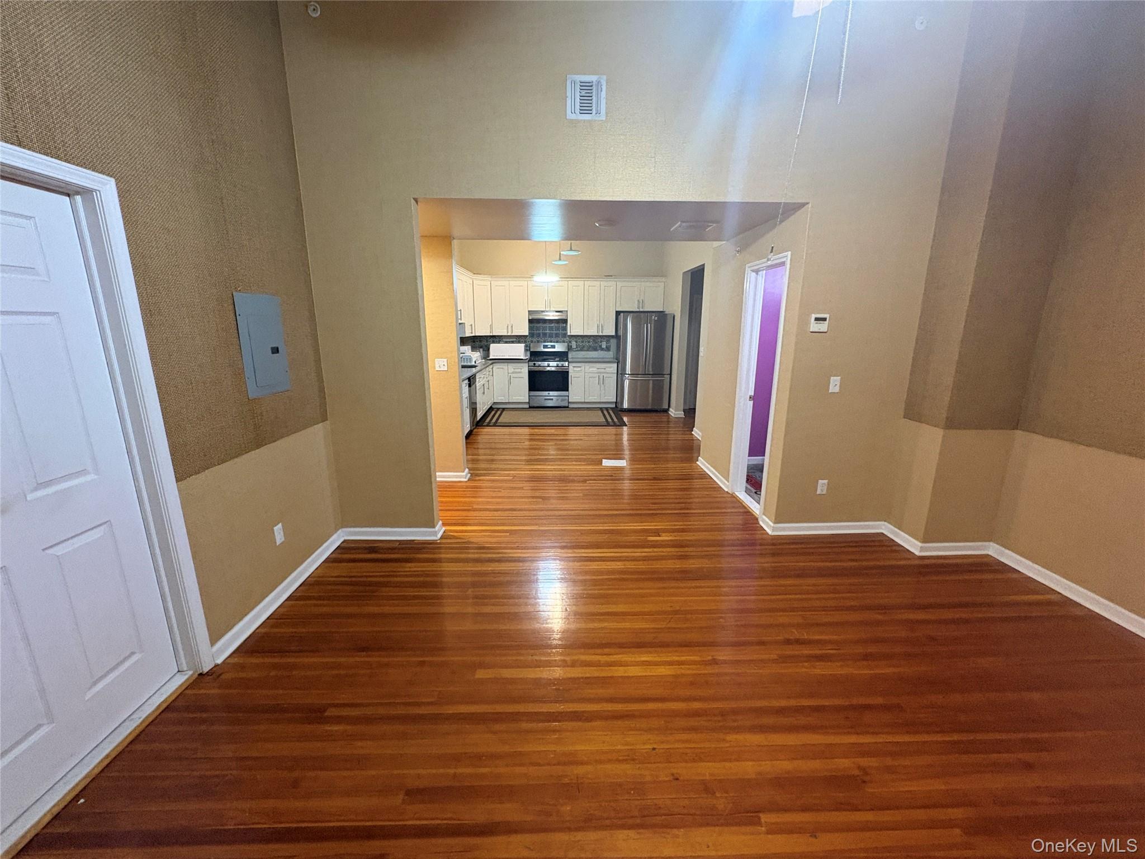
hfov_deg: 102.1
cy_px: 430
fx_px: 463
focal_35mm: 14
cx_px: 572
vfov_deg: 85.7
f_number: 2.2
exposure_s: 1/60
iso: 500
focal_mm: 2.22
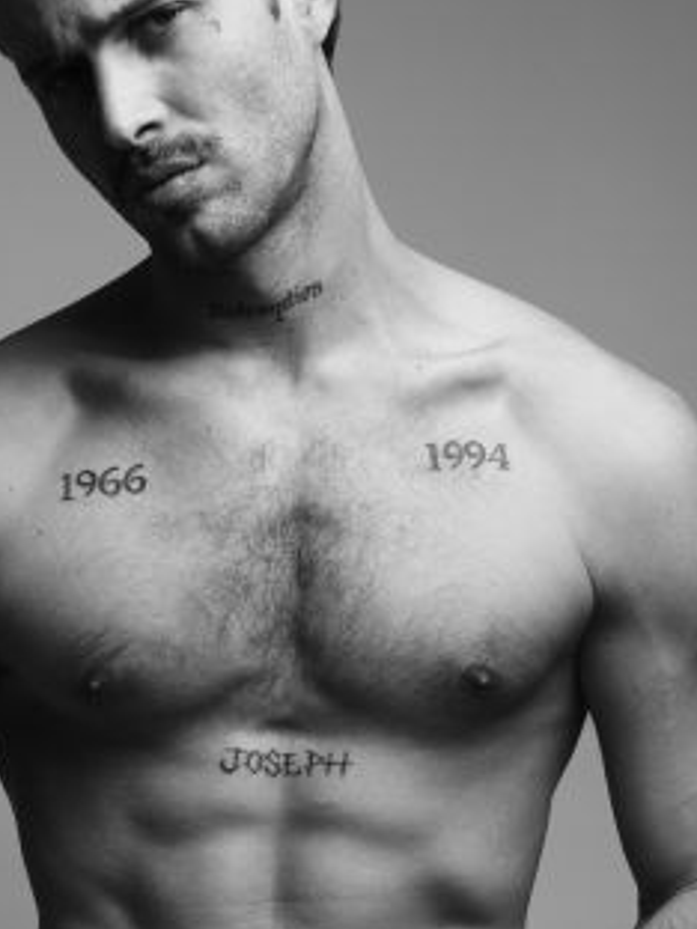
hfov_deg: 10.7
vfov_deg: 14.2
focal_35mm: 138
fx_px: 3705
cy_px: 753
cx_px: 231
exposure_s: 1/160
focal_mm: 56
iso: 200
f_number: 11
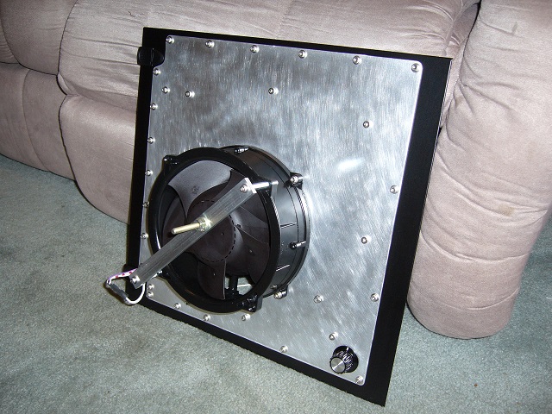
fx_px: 558
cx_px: 276
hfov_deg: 52.6
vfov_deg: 40.7
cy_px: 207
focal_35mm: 35
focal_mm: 5.8
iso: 100
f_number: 2.8
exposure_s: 1/30
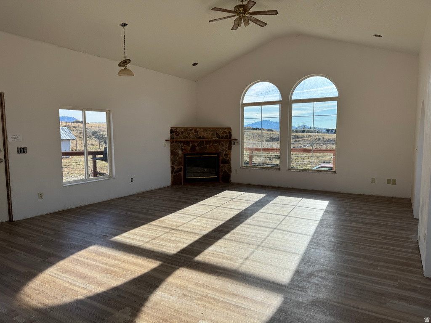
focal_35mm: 24
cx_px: 216
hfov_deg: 71.6
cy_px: 162
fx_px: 299
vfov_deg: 56.8
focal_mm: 6.76
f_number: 1.78
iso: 80
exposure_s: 1/1767
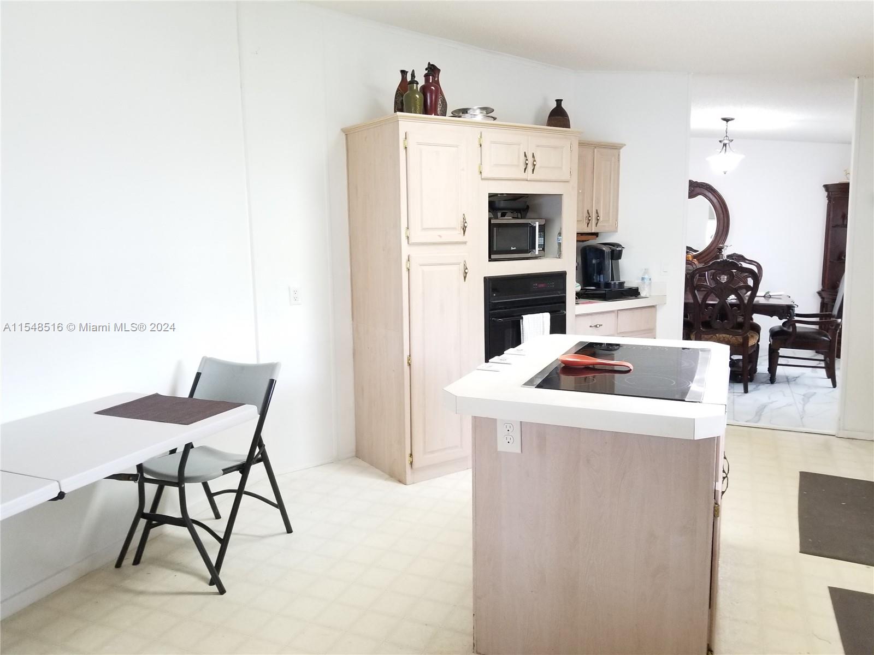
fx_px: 656
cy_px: 328
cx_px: 437
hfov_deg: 67.3
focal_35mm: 26
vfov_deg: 53.1
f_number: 1.7
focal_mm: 4.25
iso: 200
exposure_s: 1/30
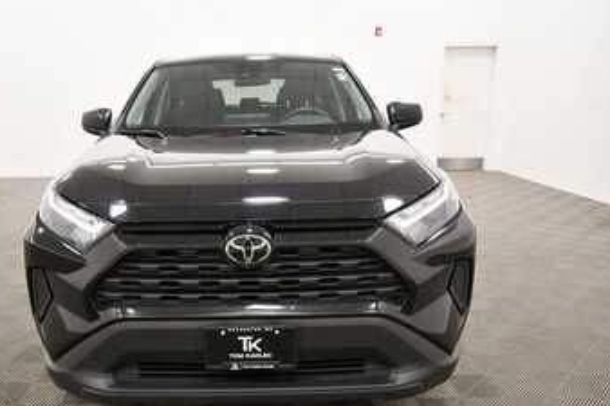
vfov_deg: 41.0
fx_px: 542
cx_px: 256
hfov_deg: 58.4
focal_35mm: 32
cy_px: 235
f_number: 5.3
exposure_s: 1/125
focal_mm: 18
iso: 1400
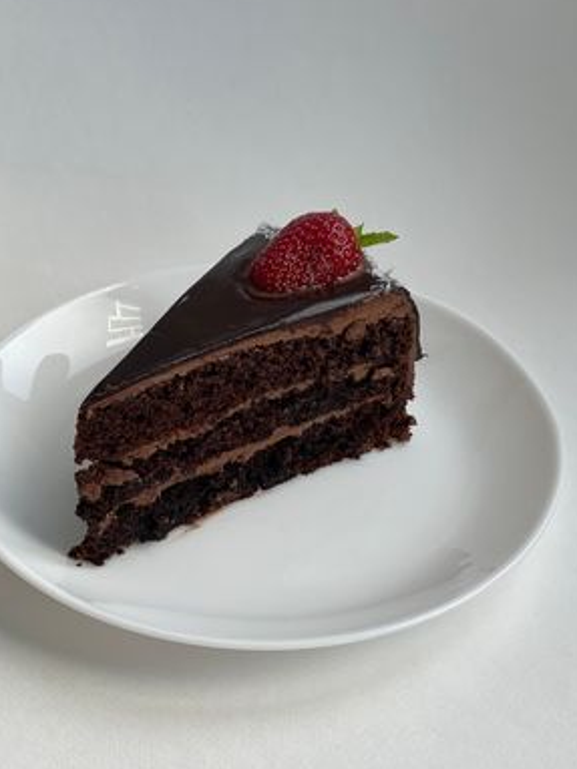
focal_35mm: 58
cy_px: 399
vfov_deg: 33.2
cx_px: 267
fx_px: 1290
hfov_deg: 25.2
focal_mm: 6
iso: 50
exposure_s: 1/122
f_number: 2
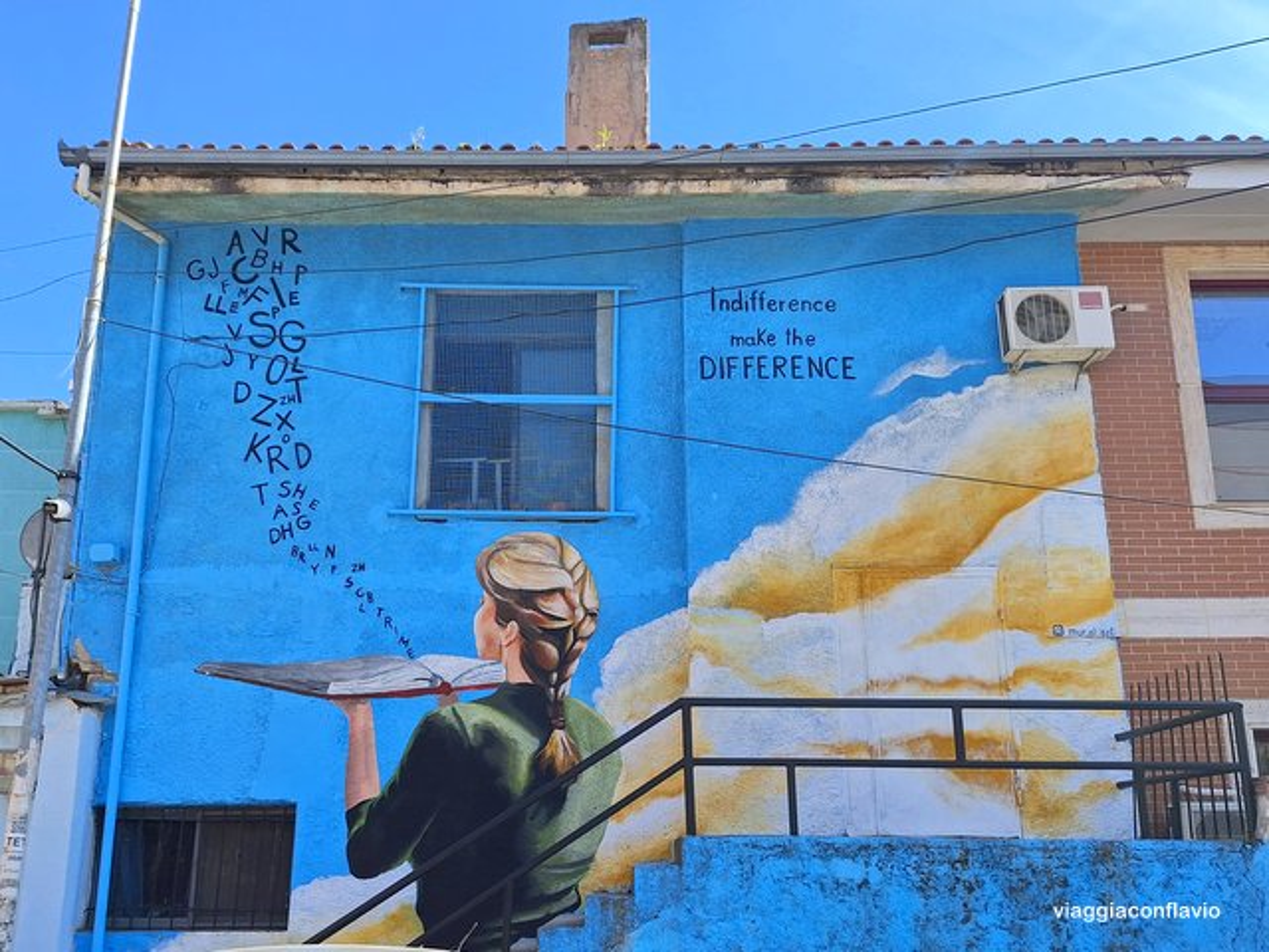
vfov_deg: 58.9
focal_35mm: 23
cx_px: 634
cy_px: 476
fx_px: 843
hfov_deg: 73.9
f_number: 1.8
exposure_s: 1/1040
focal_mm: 5.54
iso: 40
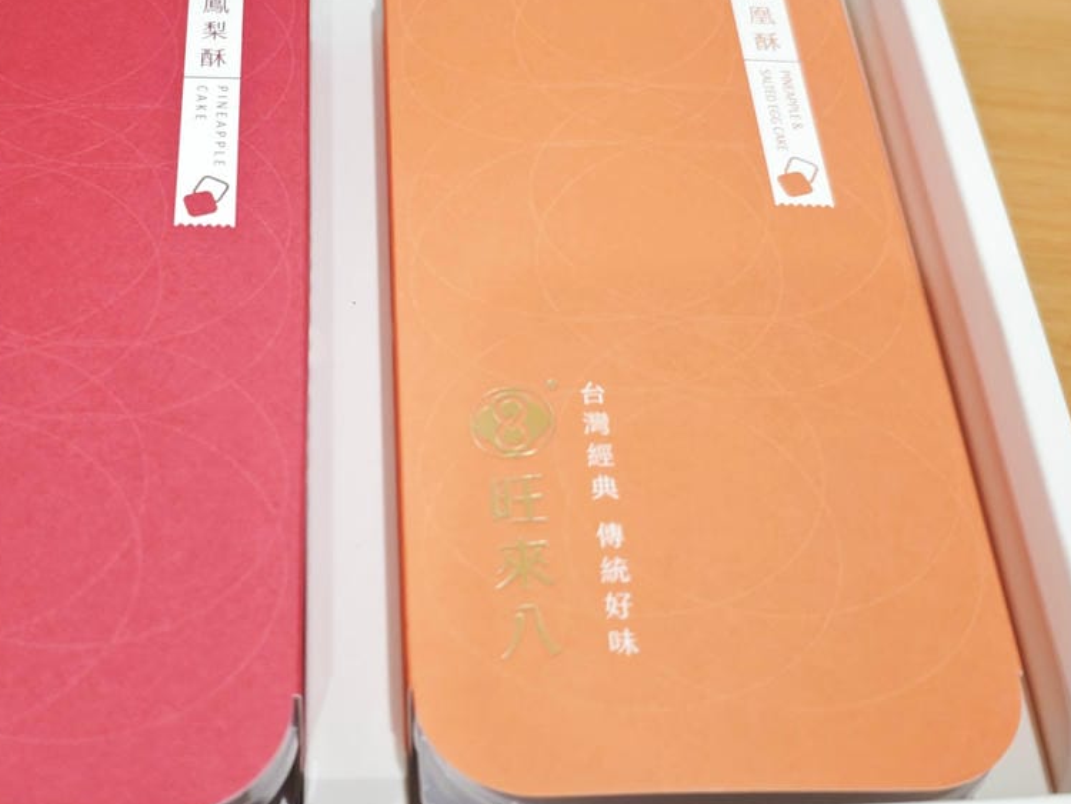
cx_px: 356
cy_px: 337
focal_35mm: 48
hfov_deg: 39.2
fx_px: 1486
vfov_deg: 30.2
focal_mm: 8.72
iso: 800
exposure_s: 1/120
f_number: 1.63
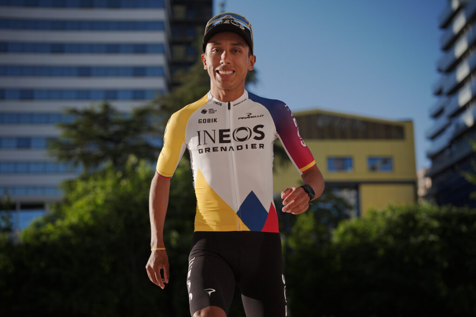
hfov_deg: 39.6
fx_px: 661
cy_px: 158
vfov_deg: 27.0
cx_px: 238
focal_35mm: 50
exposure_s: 1/10000
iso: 320
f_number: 2.2
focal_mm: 50
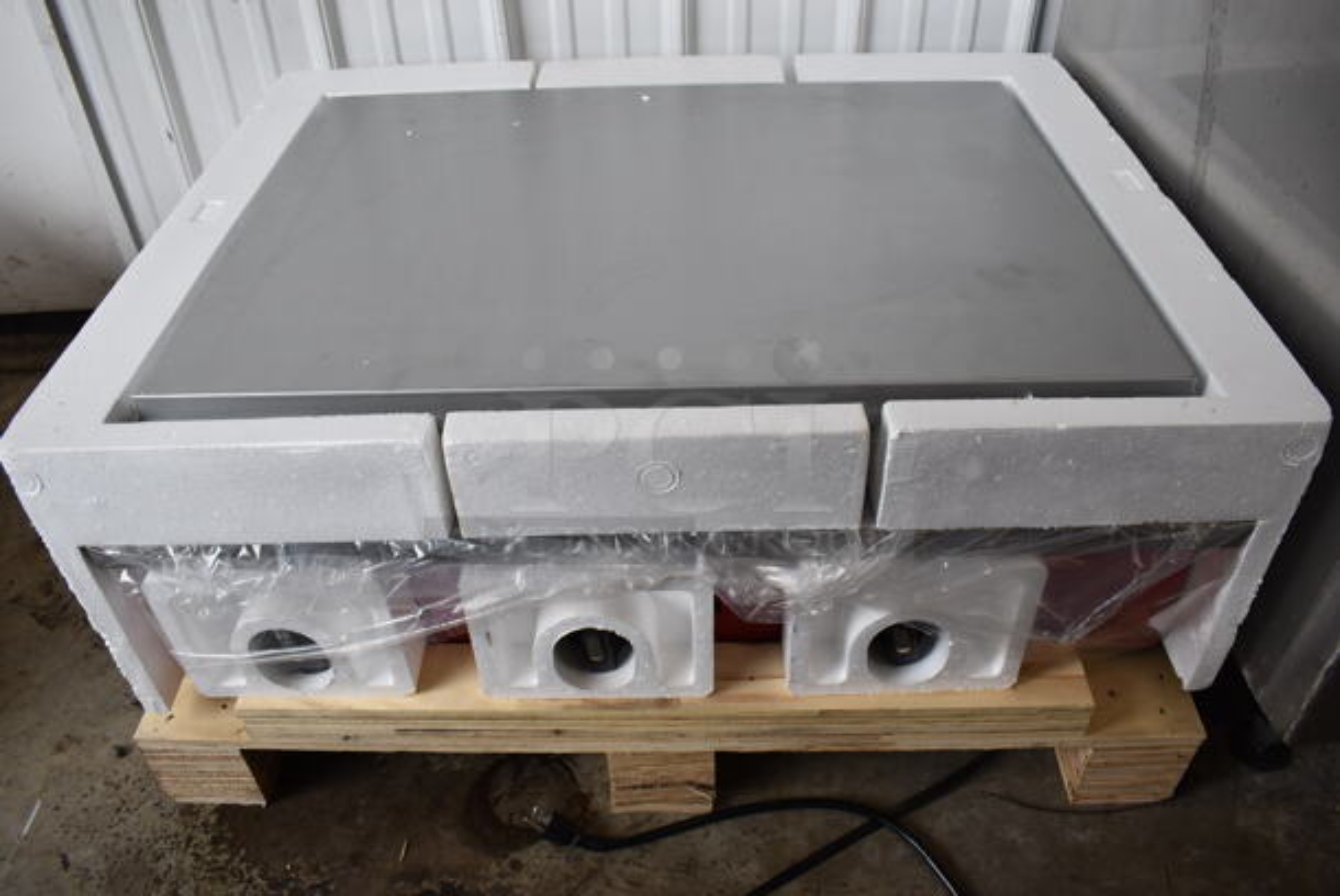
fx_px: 1006
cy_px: 448
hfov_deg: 67.3
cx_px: 670
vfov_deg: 48.0
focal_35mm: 27
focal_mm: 18
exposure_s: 1/125
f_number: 5.6
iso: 400
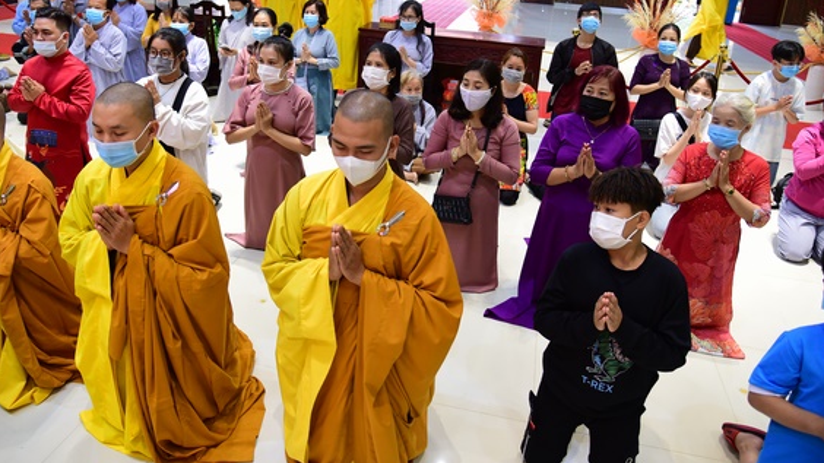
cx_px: 374
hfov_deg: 65.9
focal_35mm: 29
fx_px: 634
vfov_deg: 39.6
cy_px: 149
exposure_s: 1/60
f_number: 4
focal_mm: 24
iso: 1000
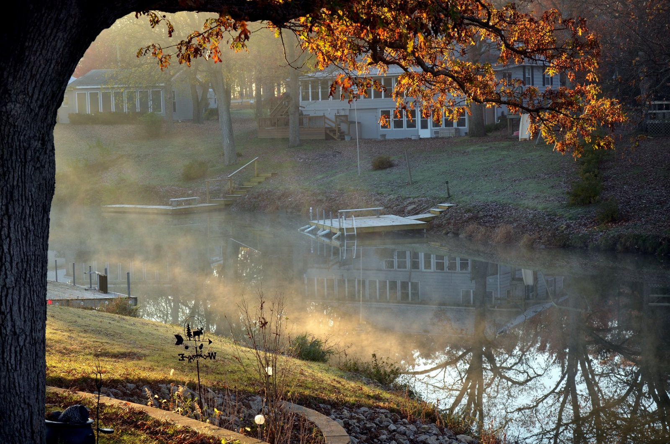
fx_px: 1393
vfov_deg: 18.1
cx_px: 335
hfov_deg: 27.1
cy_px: 222
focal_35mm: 75
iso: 220
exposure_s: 1/125
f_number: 5.6
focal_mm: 50
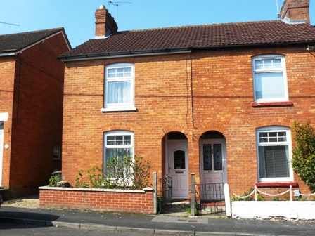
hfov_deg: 51.4
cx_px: 158
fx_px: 328
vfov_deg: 39.7
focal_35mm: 36
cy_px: 118
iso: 100
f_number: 5.6
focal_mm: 6
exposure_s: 1/250
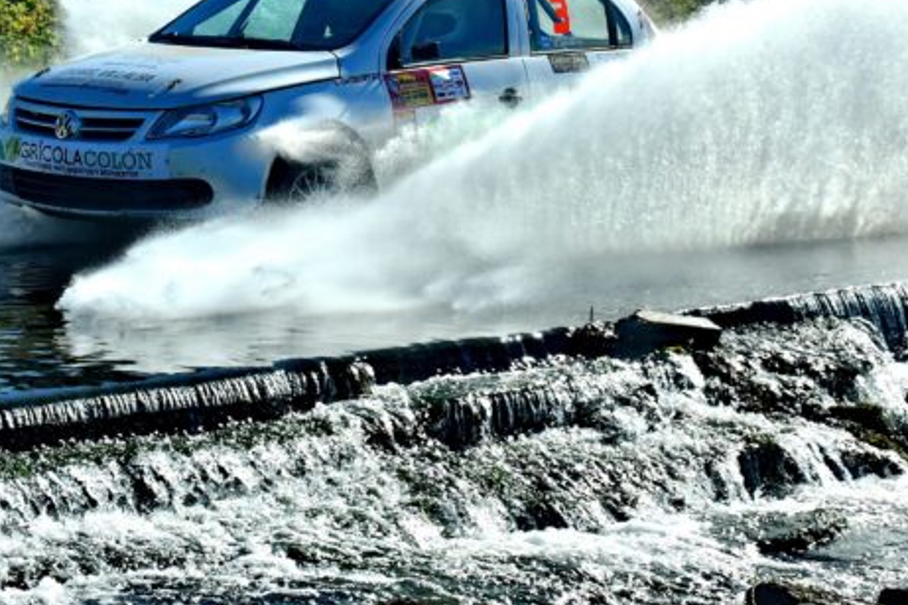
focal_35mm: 100
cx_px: 335
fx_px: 2521
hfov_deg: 20.4
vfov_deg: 13.6
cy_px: 75
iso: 200
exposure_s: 1/2500
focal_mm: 30
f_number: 5
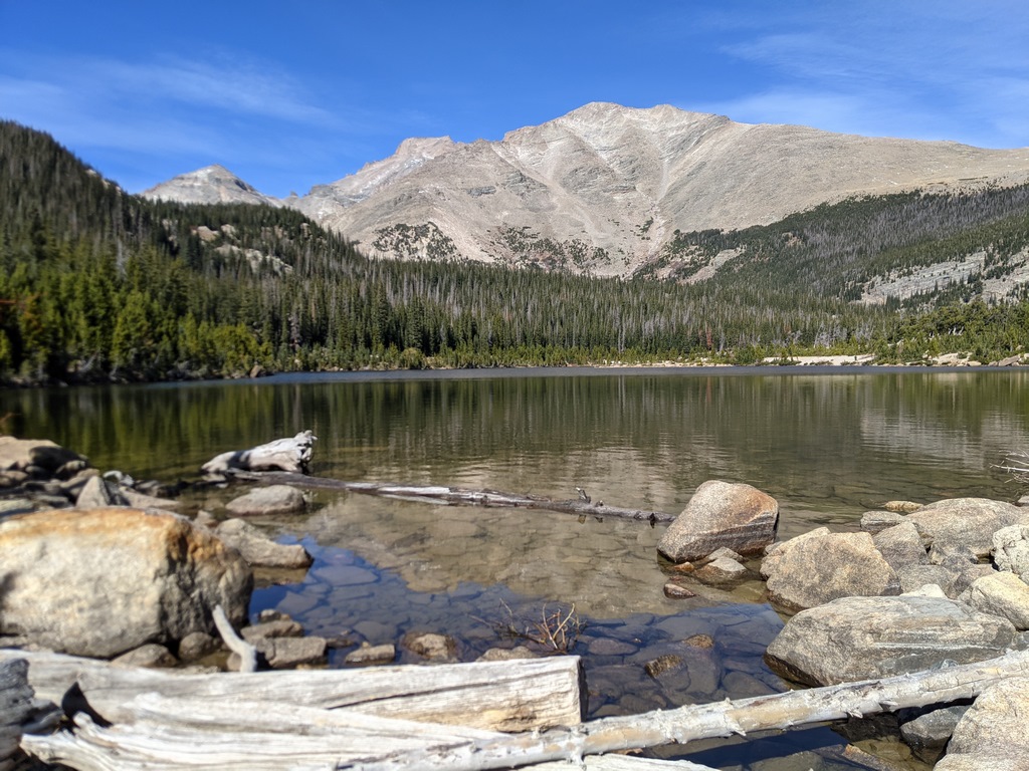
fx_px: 803
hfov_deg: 65.3
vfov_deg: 51.4
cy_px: 386
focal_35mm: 27
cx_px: 514
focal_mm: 4.44
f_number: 1.8
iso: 59
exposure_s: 1/2611
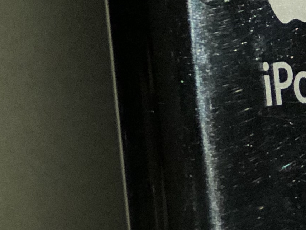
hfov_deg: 7.4
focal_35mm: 269
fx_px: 2379
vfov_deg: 5.5
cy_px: 42
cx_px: 193
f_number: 2.8
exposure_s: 1/33
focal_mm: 6.6
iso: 160
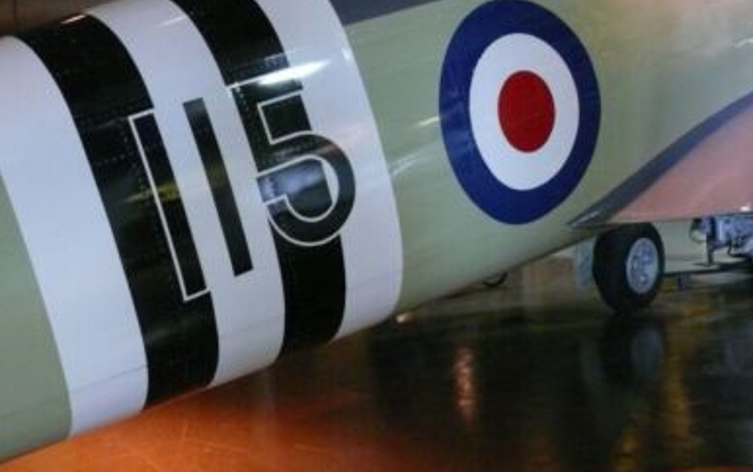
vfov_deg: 26.9
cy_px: 198
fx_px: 986
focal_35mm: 48
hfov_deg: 41.8
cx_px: 361
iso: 800
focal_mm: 7.4
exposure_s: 1/25
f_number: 2.8
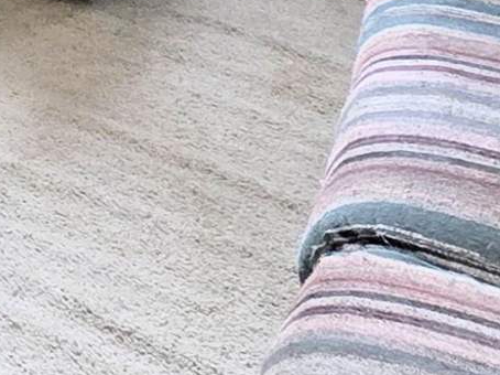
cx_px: -697
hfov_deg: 14.5
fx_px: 1270
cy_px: -581
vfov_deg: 12.4
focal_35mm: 88
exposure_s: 1/120
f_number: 1.9
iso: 125
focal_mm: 2.2
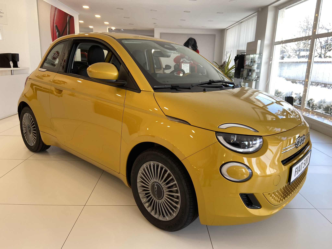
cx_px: 166
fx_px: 249
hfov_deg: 67.3
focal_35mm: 26
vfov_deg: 53.1
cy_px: 124
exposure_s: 1/100
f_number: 1.8
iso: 32
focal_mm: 4.25
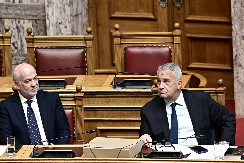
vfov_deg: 4.6
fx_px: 2033
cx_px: 122
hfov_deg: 6.9
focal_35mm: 300
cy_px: 82
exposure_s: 1/640
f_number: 4
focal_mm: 200
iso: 1600
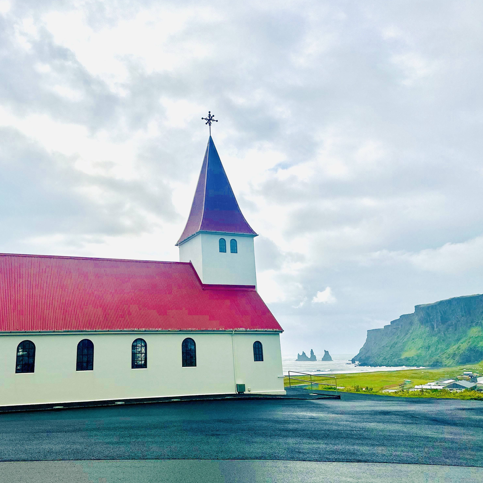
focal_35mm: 29
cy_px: 238
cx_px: 167
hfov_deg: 54.7
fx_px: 458
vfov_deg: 55.6
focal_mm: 6.86
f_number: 1.78
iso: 80
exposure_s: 1/12048
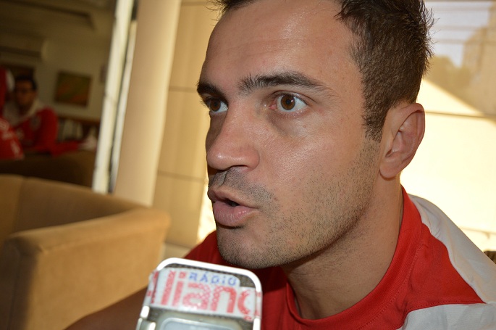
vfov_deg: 38.3
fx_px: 475
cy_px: 165
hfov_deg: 55.2
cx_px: 248
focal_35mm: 34
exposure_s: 1/125
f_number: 4
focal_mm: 23
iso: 360
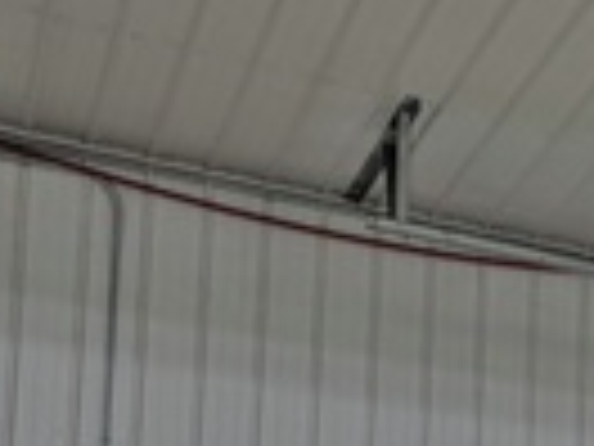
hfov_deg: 15.4
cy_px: 811
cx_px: 940
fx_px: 1991
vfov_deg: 11.8
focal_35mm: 116
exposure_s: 1/40
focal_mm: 6.7
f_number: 1.8
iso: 320
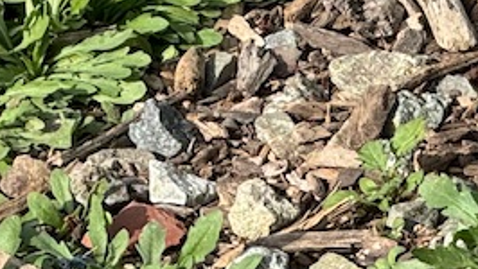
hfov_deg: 3.4
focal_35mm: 629
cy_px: -38
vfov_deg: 1.9
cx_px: 773
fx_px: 7977
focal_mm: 15.66
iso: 50
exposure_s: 1/751
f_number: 2.8
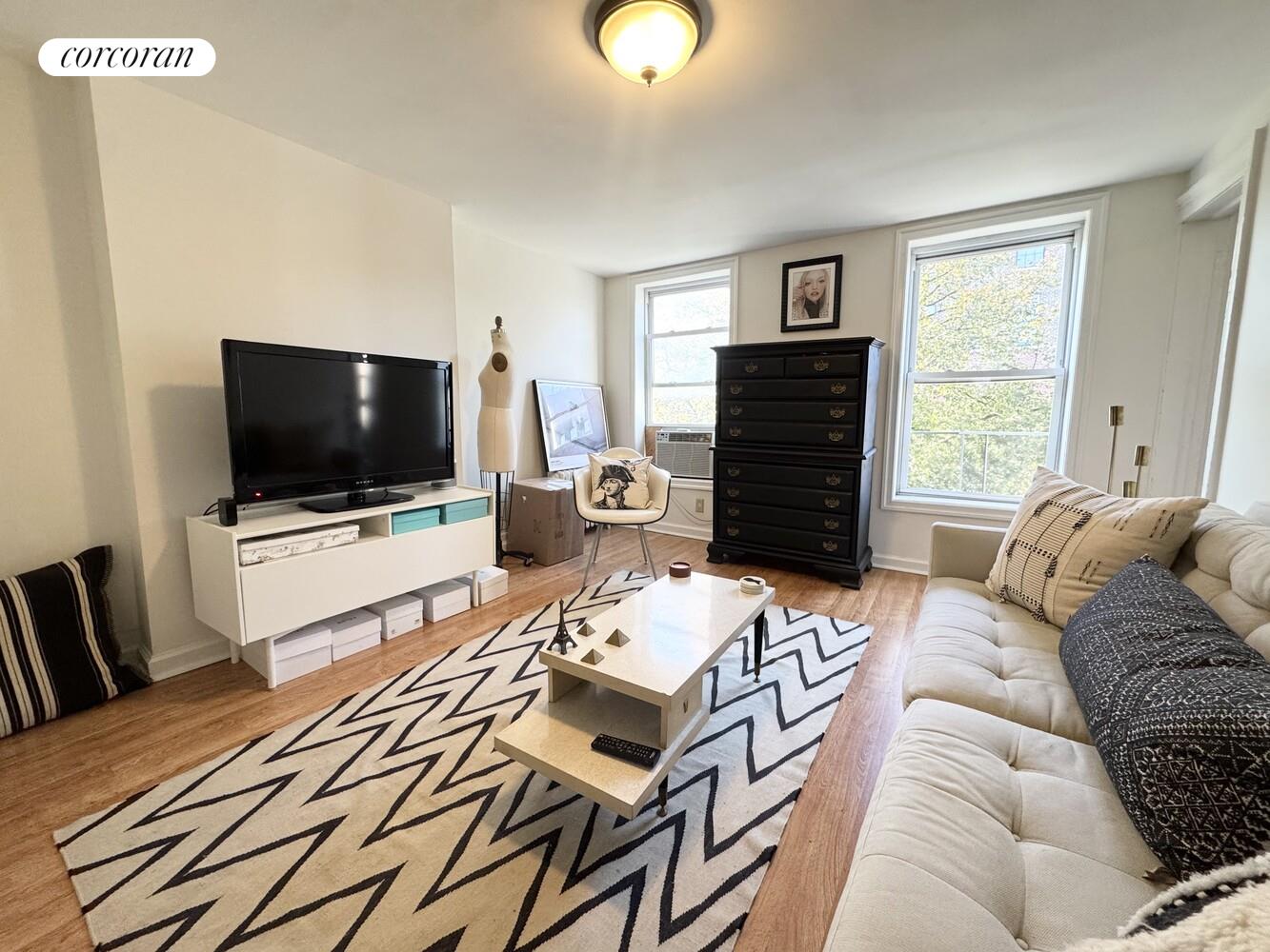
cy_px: 476
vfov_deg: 85.7
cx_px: 635
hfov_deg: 102.1
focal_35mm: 14
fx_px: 514
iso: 250
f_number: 2.2
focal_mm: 2.22
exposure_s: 1/120
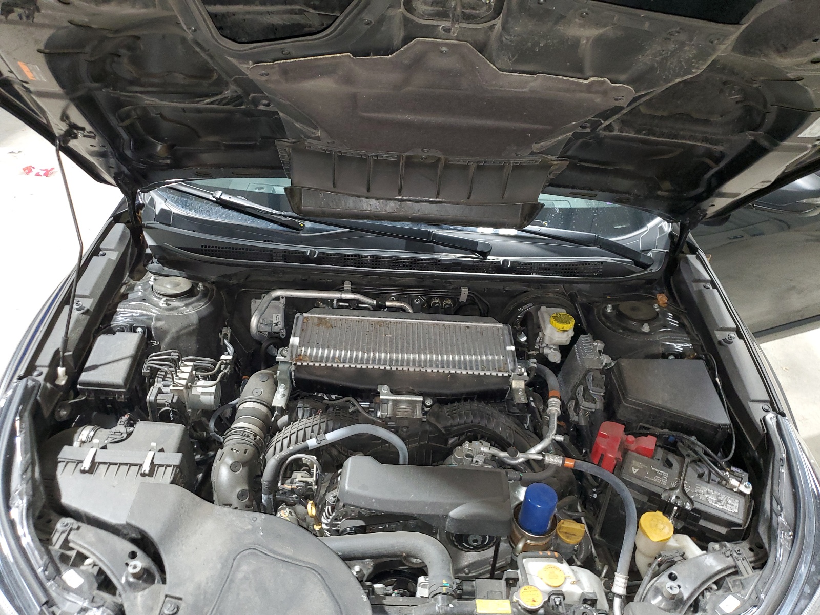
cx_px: 410
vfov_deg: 53.1
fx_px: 616
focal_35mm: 26
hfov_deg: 67.3
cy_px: 308
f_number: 1.5
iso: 150
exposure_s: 1/17
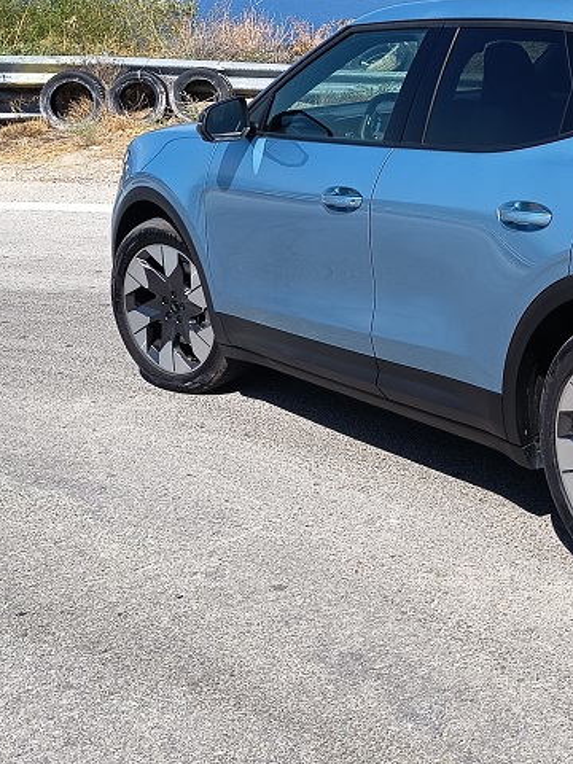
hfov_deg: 23.2
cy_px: 131
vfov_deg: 31.2
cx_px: 598
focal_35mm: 60
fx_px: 1324
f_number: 1.7
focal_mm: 5.24
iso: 51
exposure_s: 1/481
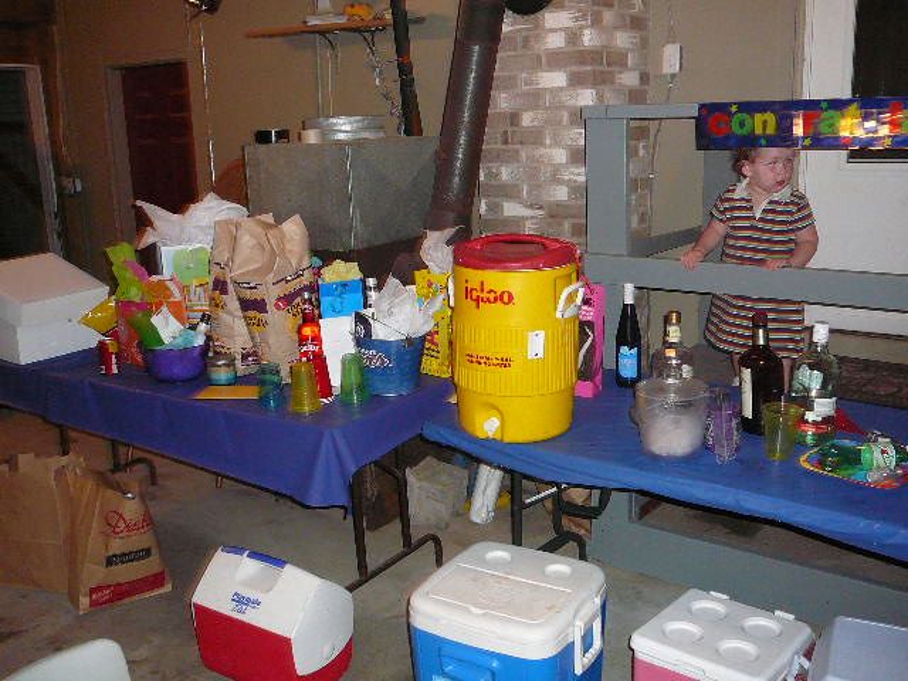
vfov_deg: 40.7
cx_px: 454
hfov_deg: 52.6
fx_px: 918
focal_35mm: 35
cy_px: 340
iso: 250
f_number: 2.8
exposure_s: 1/30
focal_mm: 5.2
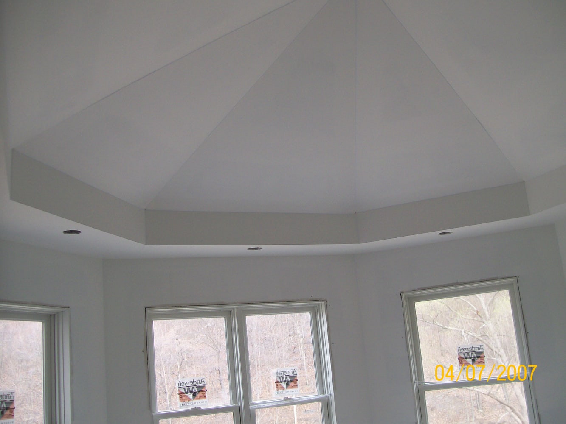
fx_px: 589
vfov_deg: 39.7
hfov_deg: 51.4
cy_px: 212
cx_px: 283
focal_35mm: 36
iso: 80
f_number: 2.7
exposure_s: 1/102
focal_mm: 6
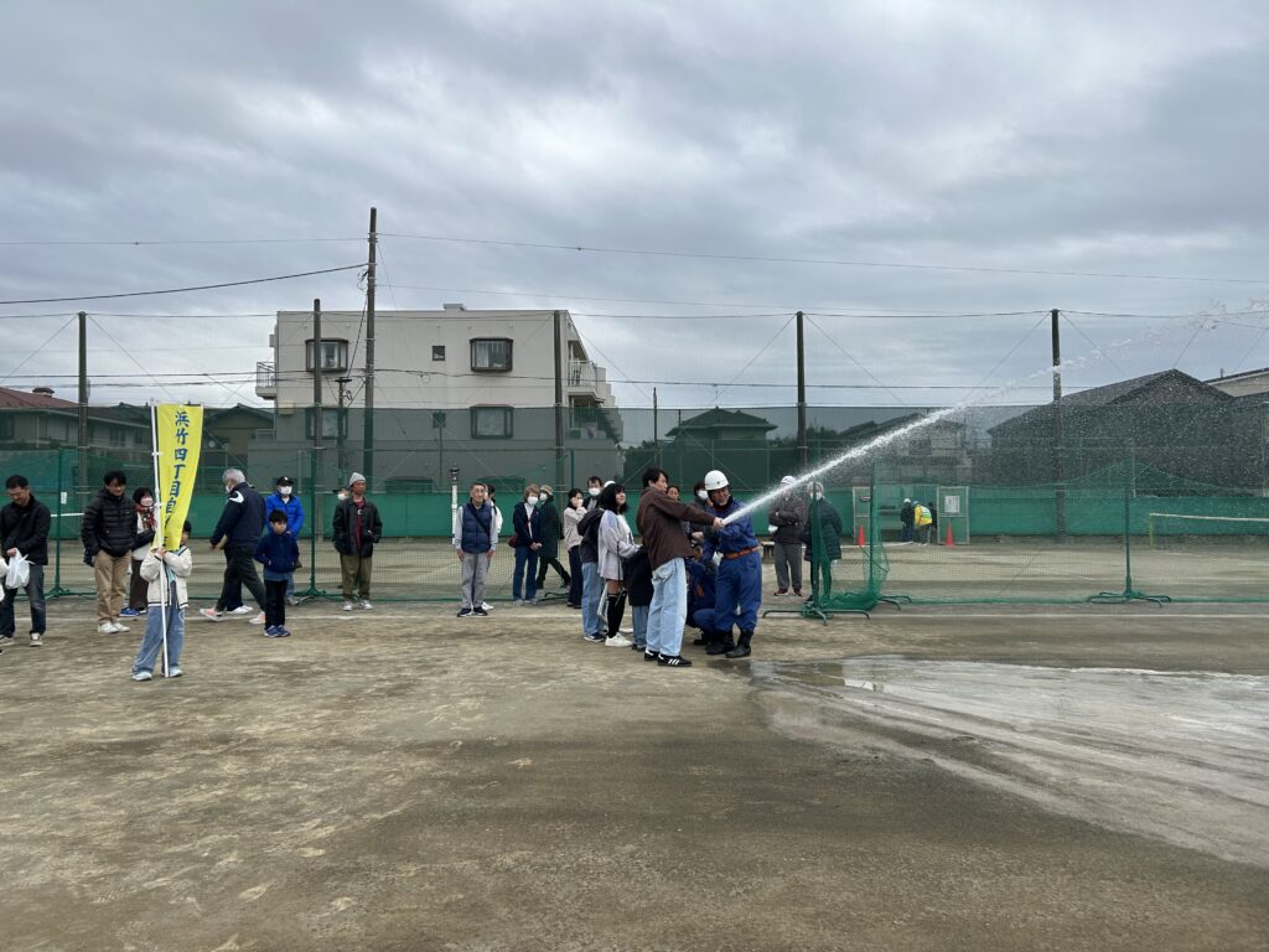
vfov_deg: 53.1
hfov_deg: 67.3
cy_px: 476
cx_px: 634
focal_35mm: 26
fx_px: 953
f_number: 1.5
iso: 50
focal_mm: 5.7
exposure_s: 1/2695
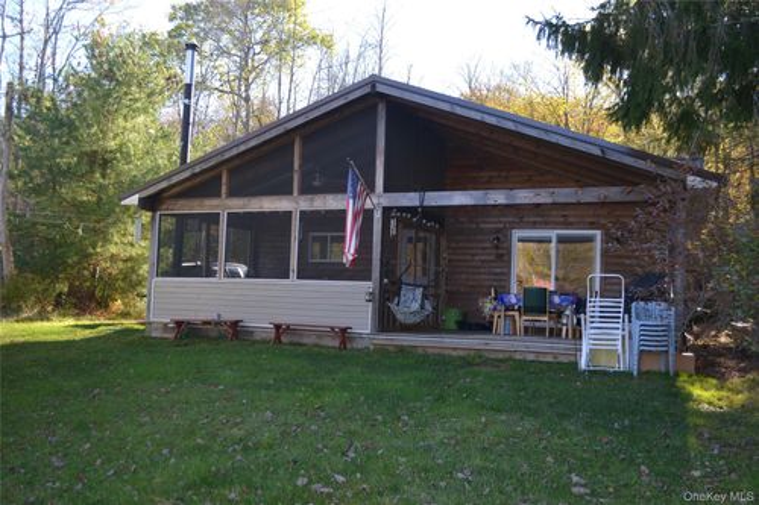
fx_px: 695
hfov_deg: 57.2
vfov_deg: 39.9
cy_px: 252
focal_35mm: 33
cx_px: 380
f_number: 4
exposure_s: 1/125
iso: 125
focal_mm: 22
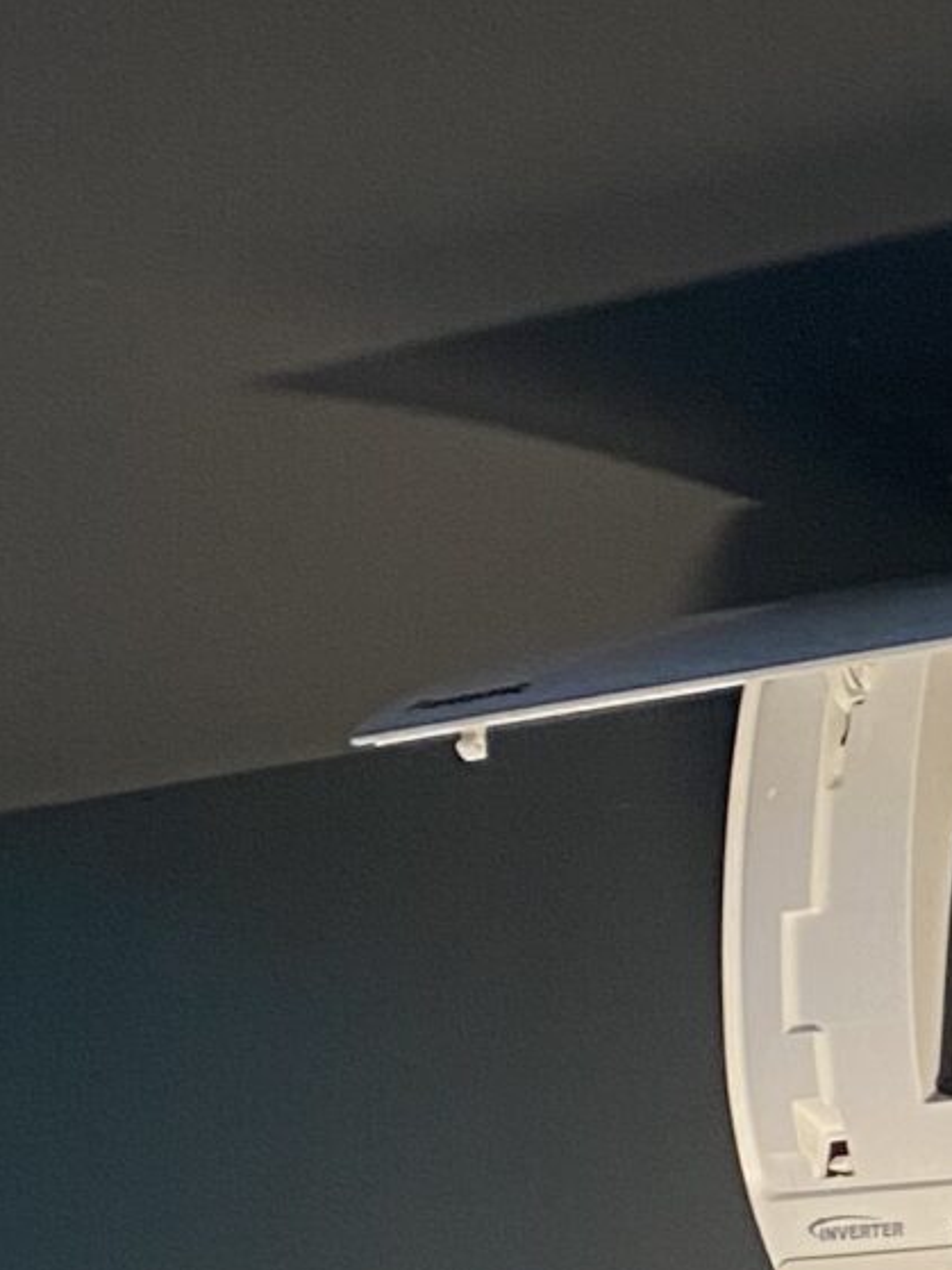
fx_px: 4365
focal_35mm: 119
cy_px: 1268
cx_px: 2143
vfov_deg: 16.2
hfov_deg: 10.9
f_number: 1.8
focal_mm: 4.25
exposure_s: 1/50
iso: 160
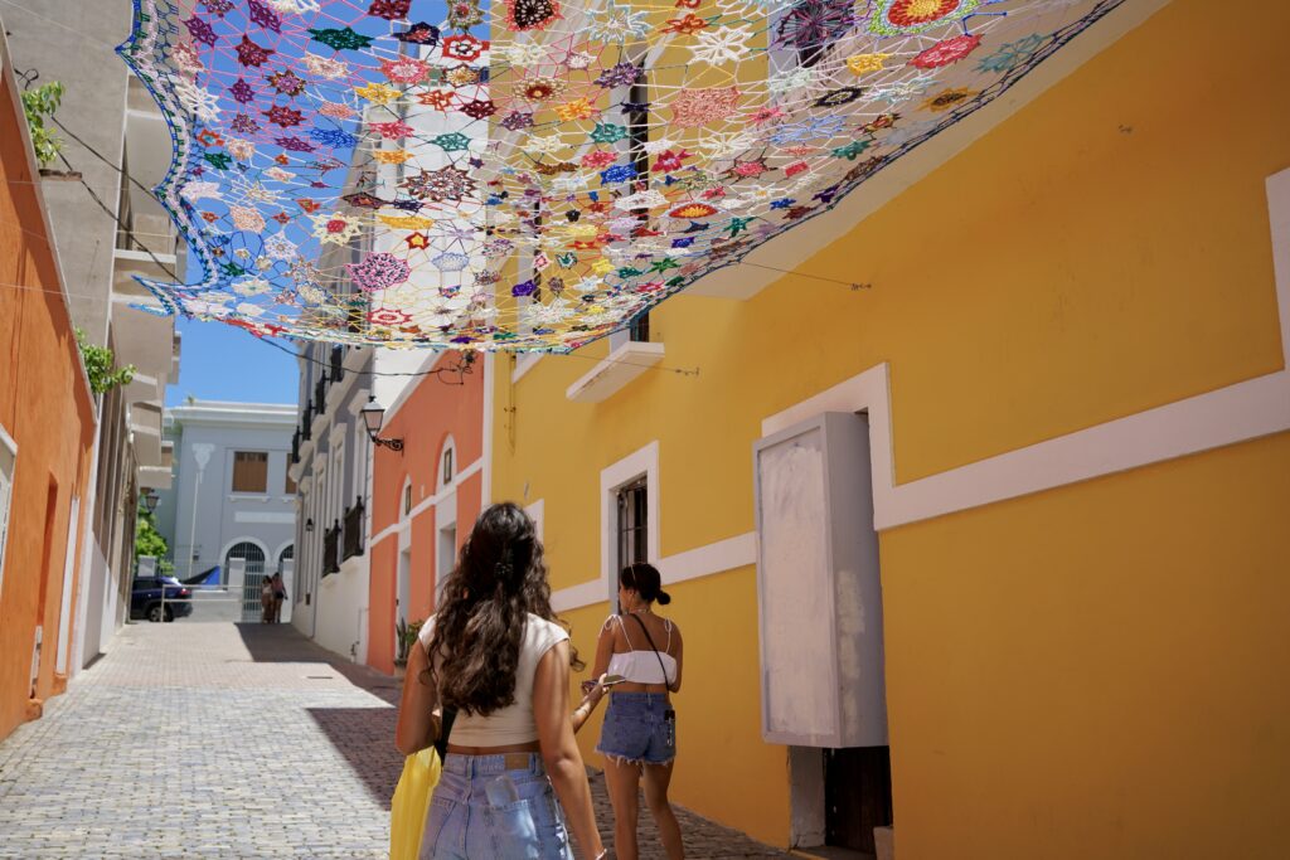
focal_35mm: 35
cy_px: 430
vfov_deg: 37.9
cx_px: 645
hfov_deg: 54.4
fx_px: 1254
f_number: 4.5
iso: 100
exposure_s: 1/800
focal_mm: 35
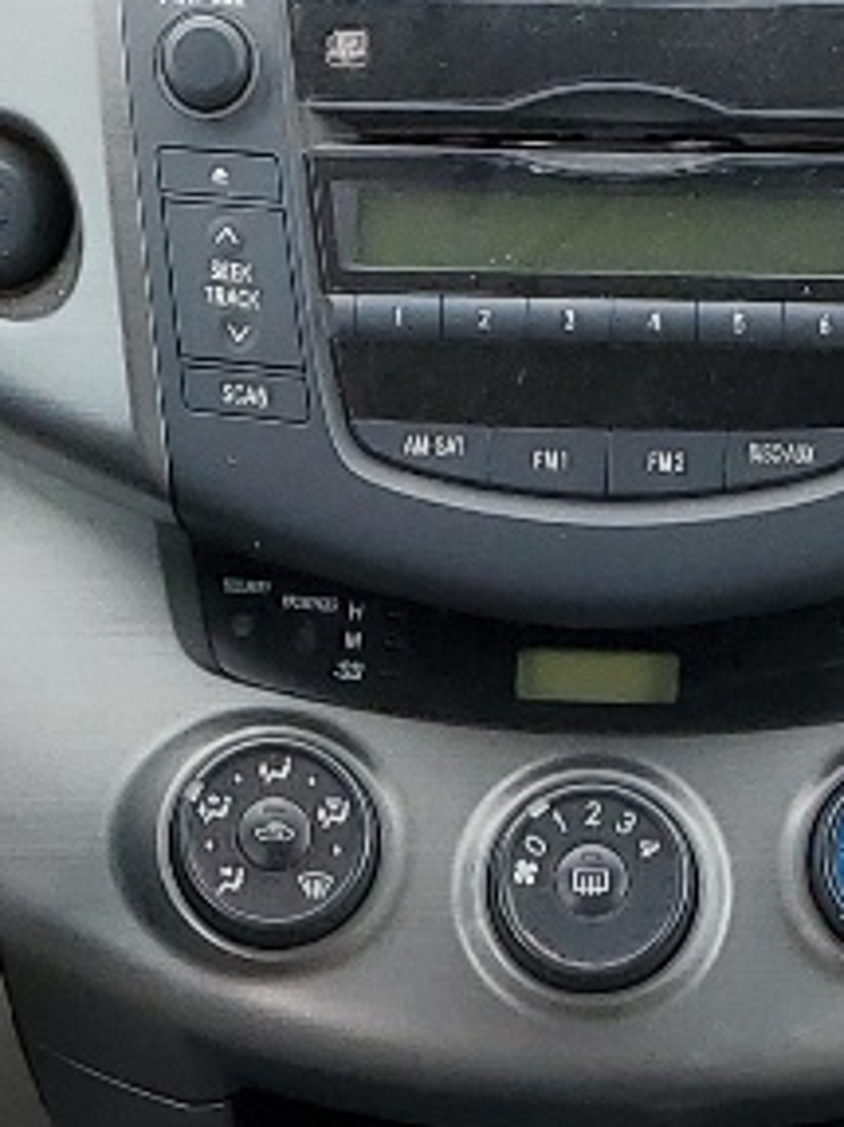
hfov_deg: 10.2
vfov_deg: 13.3
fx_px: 4717
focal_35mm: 145
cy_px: 1300
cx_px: 416
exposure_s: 1/192
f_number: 1.5
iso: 50
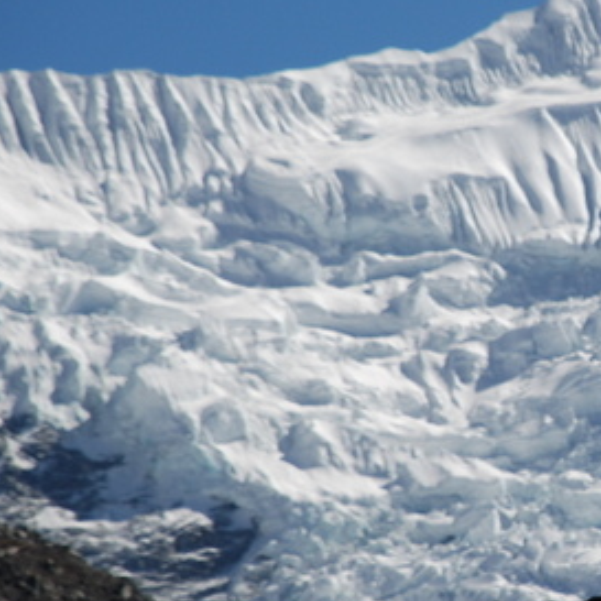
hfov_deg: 3.1
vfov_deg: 3.1
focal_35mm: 568
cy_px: 327
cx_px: 729
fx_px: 11165
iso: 100
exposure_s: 1/640
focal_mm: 135
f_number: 5.6
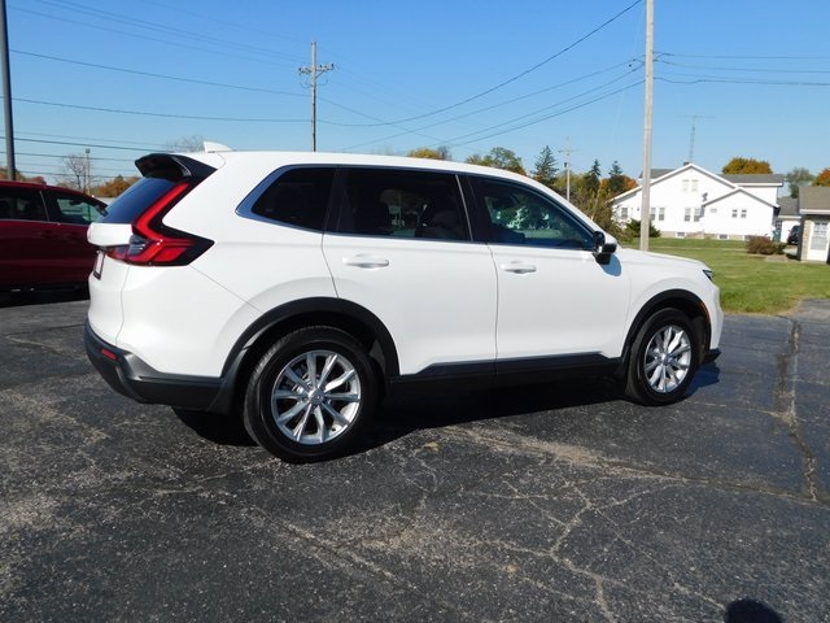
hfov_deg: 63.4
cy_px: 312
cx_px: 415
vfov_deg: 49.7
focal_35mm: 28
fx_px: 671
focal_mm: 4.9
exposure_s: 1/640
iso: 125
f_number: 6.4
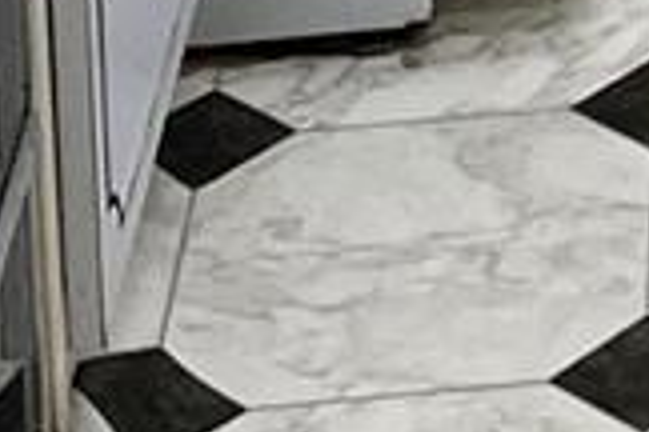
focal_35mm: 256
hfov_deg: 7.6
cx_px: 1430
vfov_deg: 4.7
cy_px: -1532
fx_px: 4615
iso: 40
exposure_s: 1/120
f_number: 1.6
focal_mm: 4.2
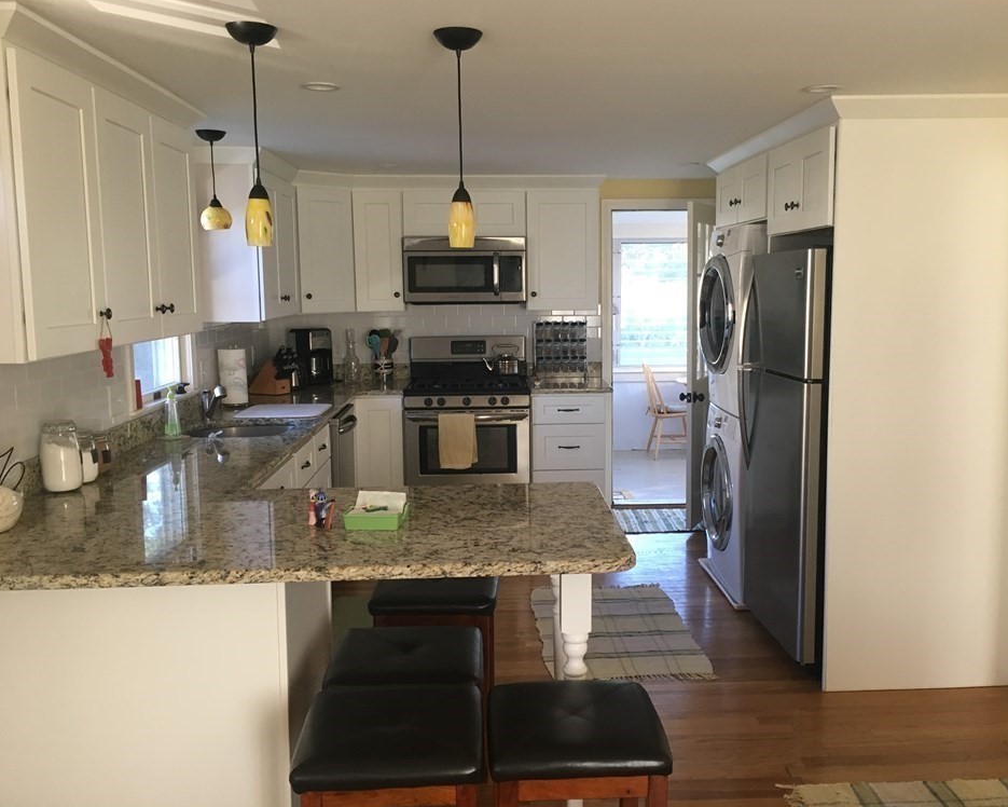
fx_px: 925
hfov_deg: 57.1
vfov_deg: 47.1
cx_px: 535
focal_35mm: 31
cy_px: 401
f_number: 2.2
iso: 100
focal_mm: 4.15
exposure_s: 1/30
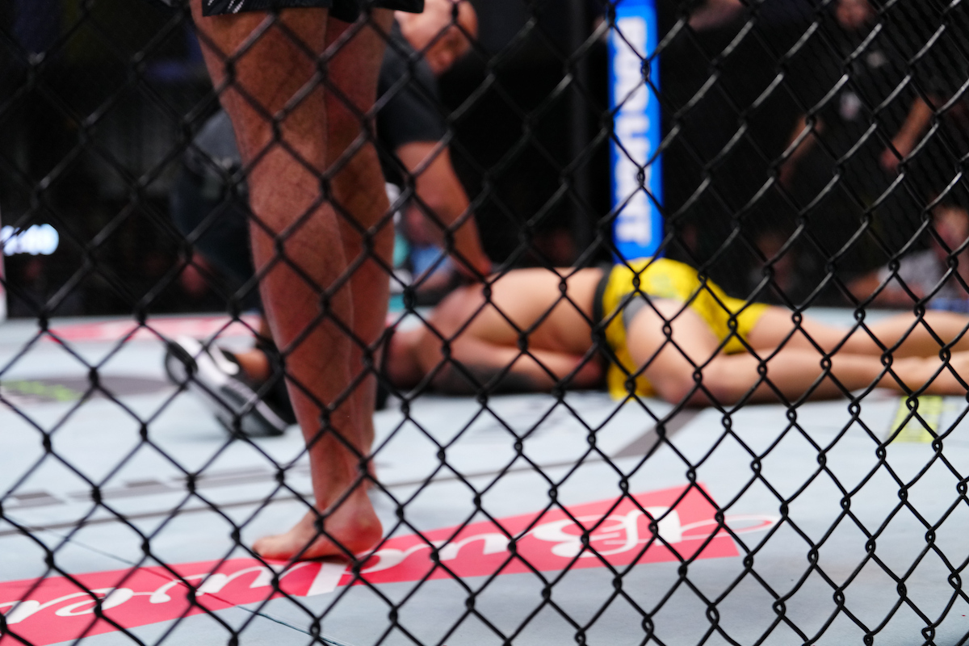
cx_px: 484
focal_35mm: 70
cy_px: 323
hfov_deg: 28.8
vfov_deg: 19.5
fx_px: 1884
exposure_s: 1/640
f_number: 3.2
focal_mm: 70
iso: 2500
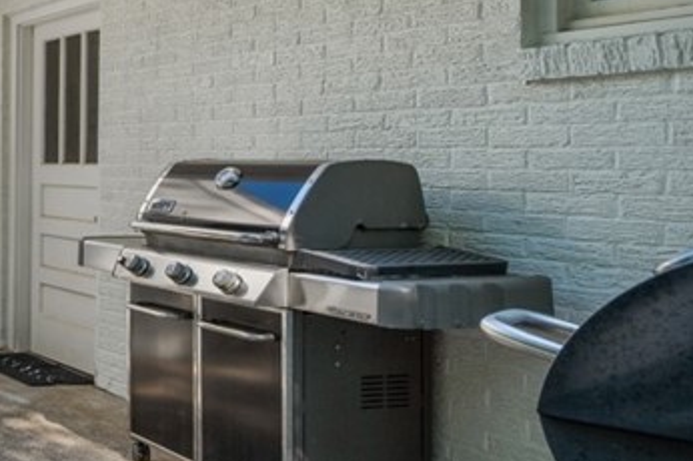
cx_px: -324
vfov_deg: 30.3
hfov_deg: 29.3
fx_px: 846
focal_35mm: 44
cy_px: 172
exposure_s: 1/100
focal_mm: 14
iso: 400
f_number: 8
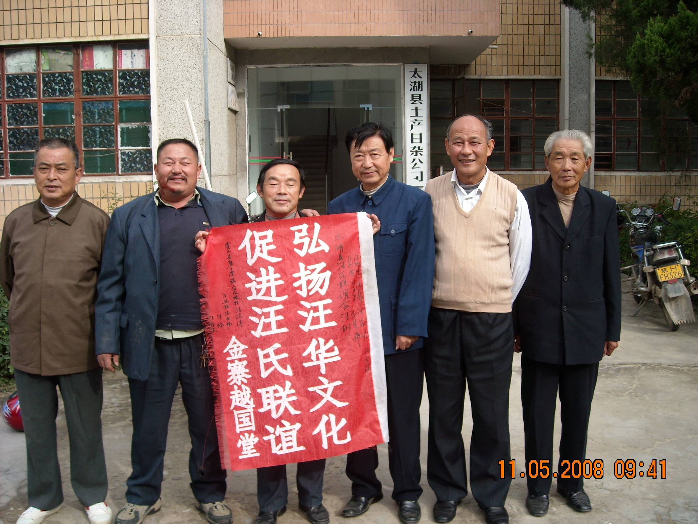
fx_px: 706
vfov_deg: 40.7
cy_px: 262
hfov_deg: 52.6
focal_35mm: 35
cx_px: 349
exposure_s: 1/458
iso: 64
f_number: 2.8
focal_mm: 5.7
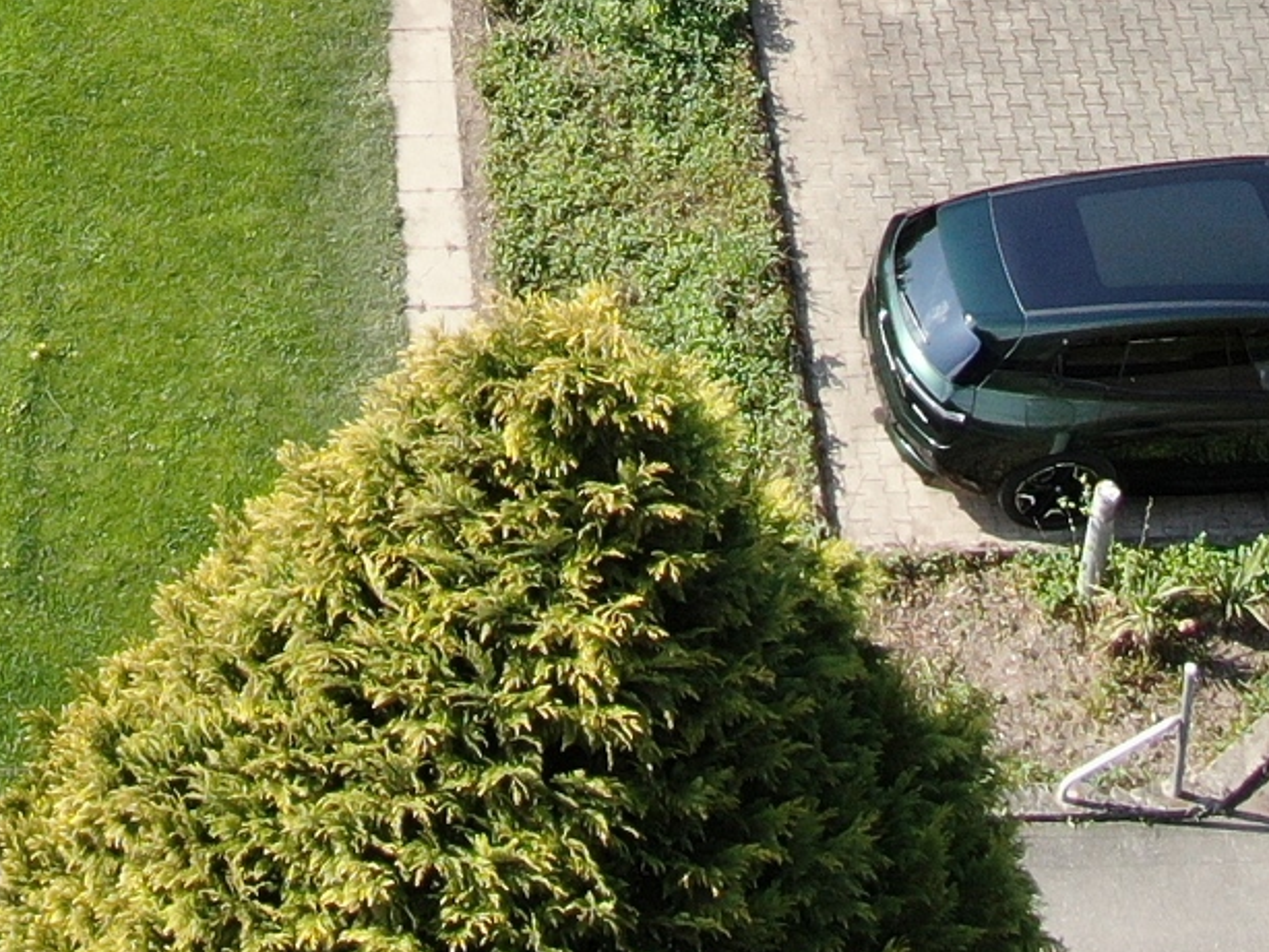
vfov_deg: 12.8
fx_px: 3667
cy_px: -973
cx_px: 287
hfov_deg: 19.5
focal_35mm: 100
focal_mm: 4.39
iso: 100
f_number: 2.8
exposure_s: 1/400
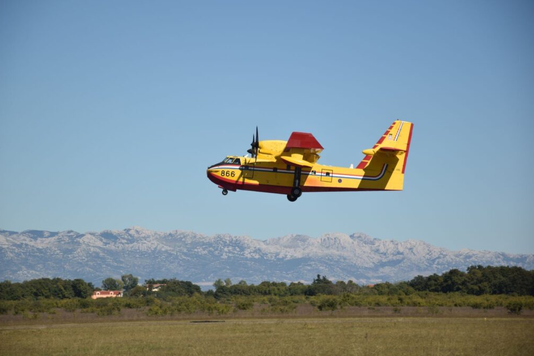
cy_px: 180
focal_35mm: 160
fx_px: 2366
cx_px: 267
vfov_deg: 8.6
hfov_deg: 12.9
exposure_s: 1/640
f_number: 6.3
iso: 100
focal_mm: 105
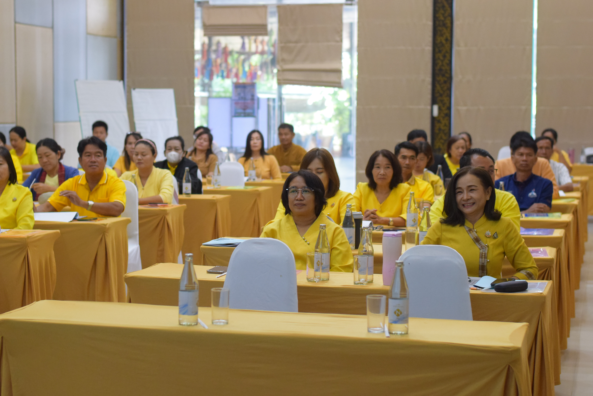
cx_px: 296
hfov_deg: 27.0
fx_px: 1236
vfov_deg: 18.2
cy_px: 198
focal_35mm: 75
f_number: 3.2
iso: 2000
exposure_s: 1/125
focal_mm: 50
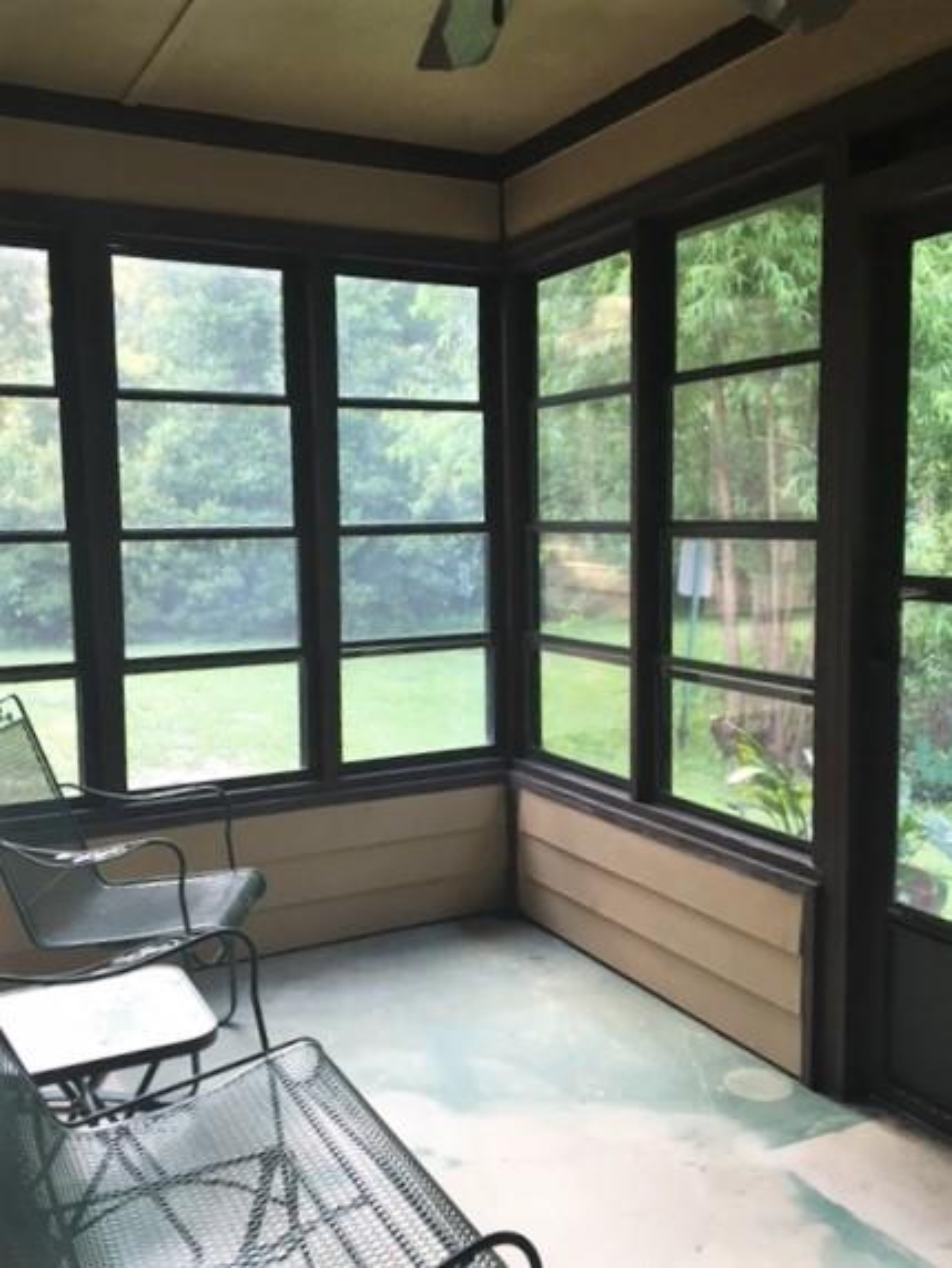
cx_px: 476
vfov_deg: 61.6
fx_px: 1062
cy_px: 634
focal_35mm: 29
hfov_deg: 48.3
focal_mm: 4.15
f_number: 2.2
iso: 64
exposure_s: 1/30
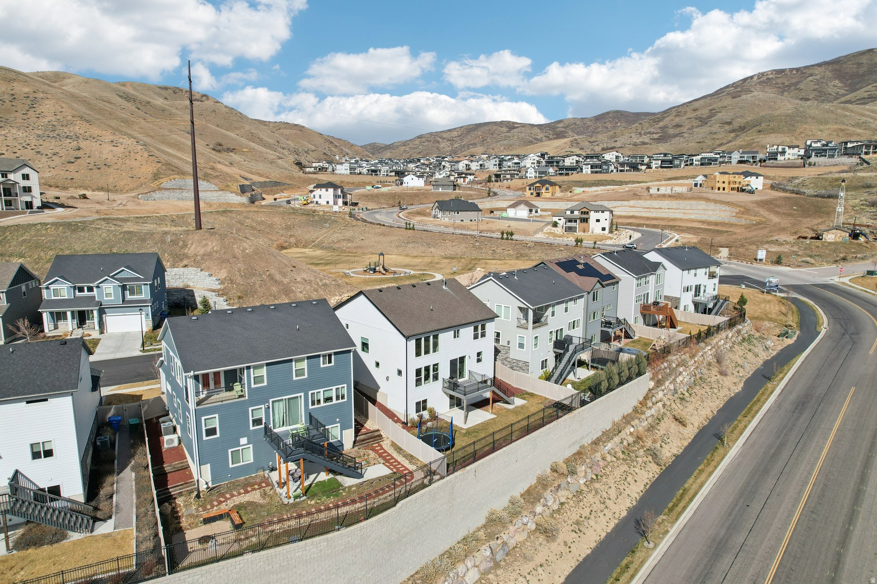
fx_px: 536
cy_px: 292
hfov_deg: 78.6
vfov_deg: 57.2
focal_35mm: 22
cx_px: 438
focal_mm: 8.4
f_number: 2.8
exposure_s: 1/120
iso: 110
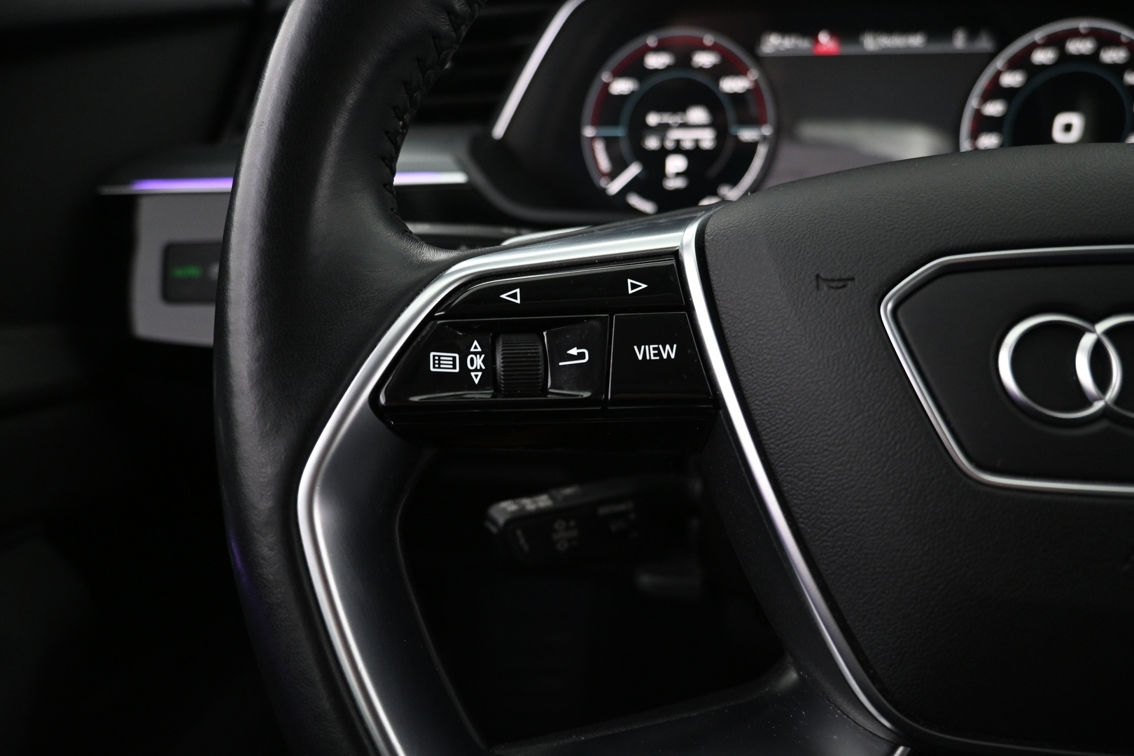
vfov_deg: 53.1
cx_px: 567
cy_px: 378
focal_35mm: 24
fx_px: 756
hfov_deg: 73.7
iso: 1400
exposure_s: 1/25
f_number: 3.5
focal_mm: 16
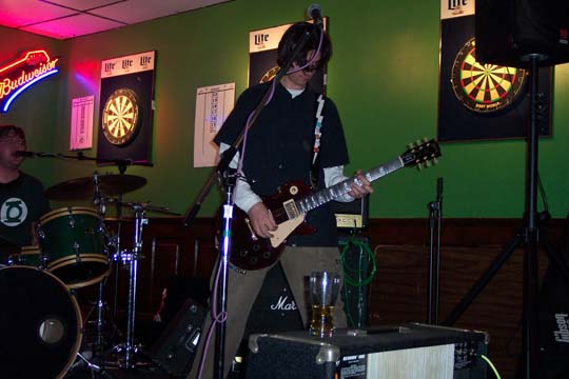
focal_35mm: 51
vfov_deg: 26.5
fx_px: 806
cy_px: 190
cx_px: 284
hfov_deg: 38.9
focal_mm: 10.7
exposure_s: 1/45
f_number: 3.4
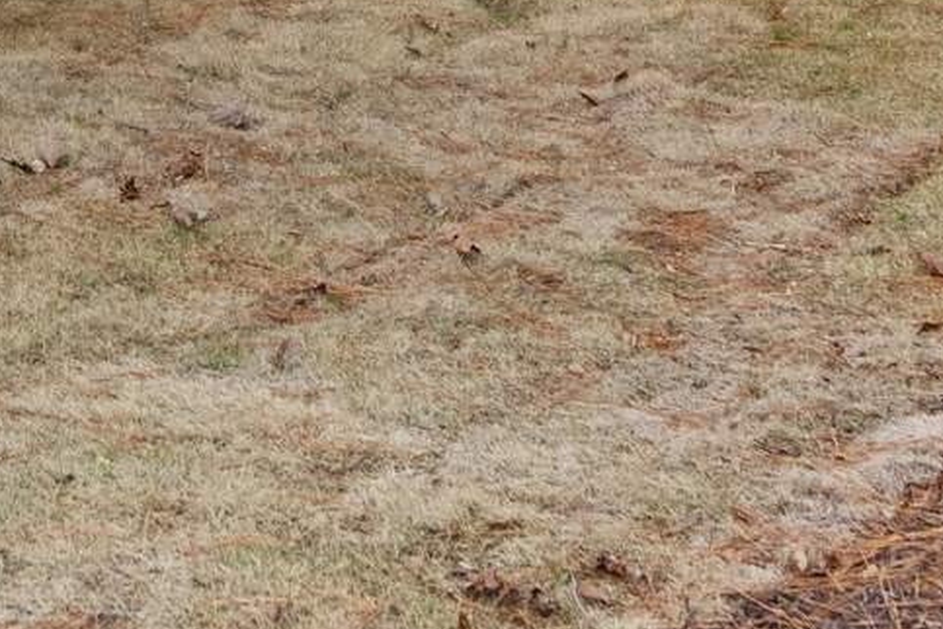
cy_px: -681
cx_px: -226
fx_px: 2305
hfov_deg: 21.3
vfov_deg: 13.1
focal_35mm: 88
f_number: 6.3
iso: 1250
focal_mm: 17
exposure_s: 1/640
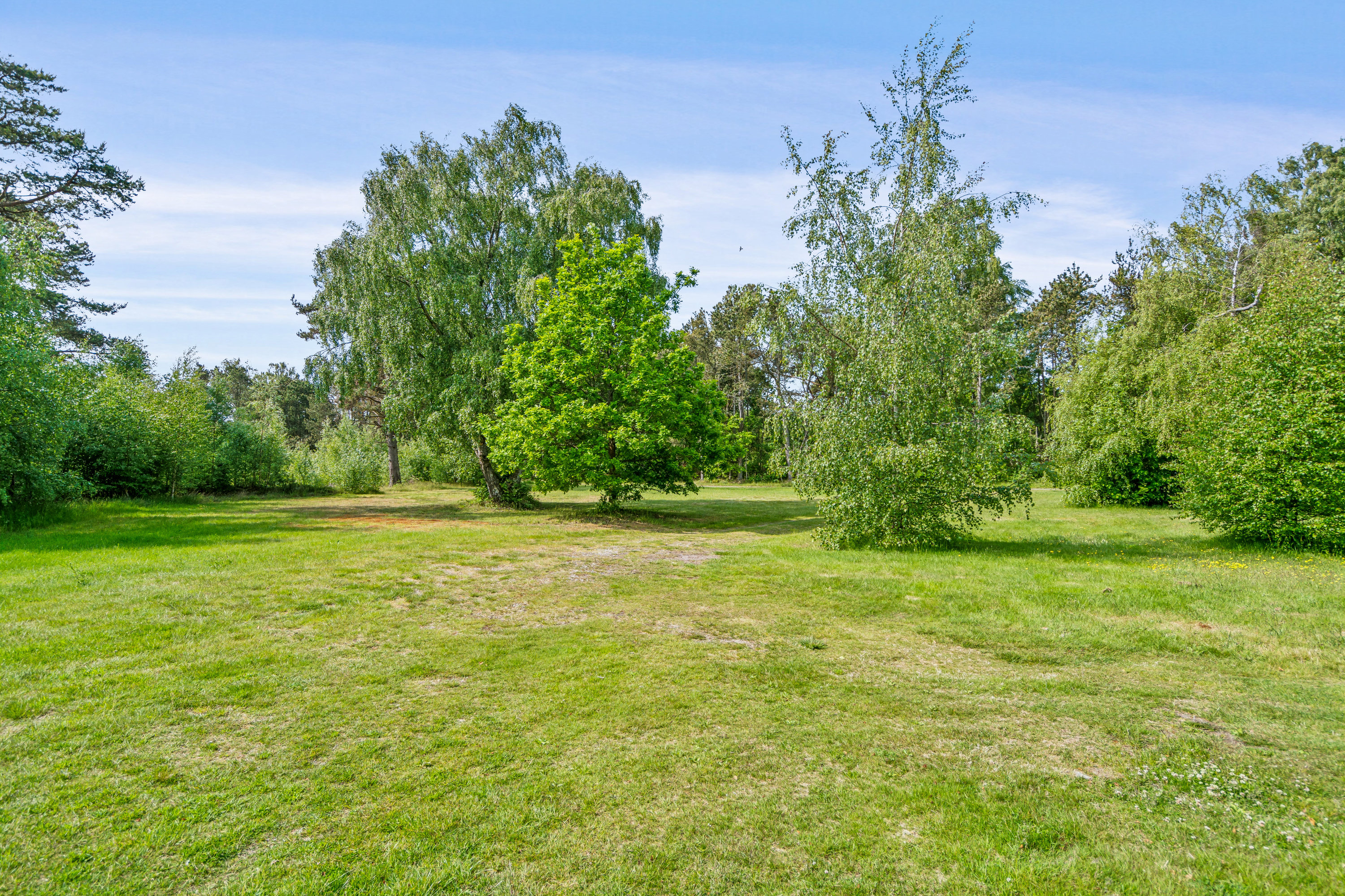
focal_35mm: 18
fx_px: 672
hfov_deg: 90.0
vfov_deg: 67.4
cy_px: 448
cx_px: 672
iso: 250
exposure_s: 1/2000
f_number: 4
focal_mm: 18
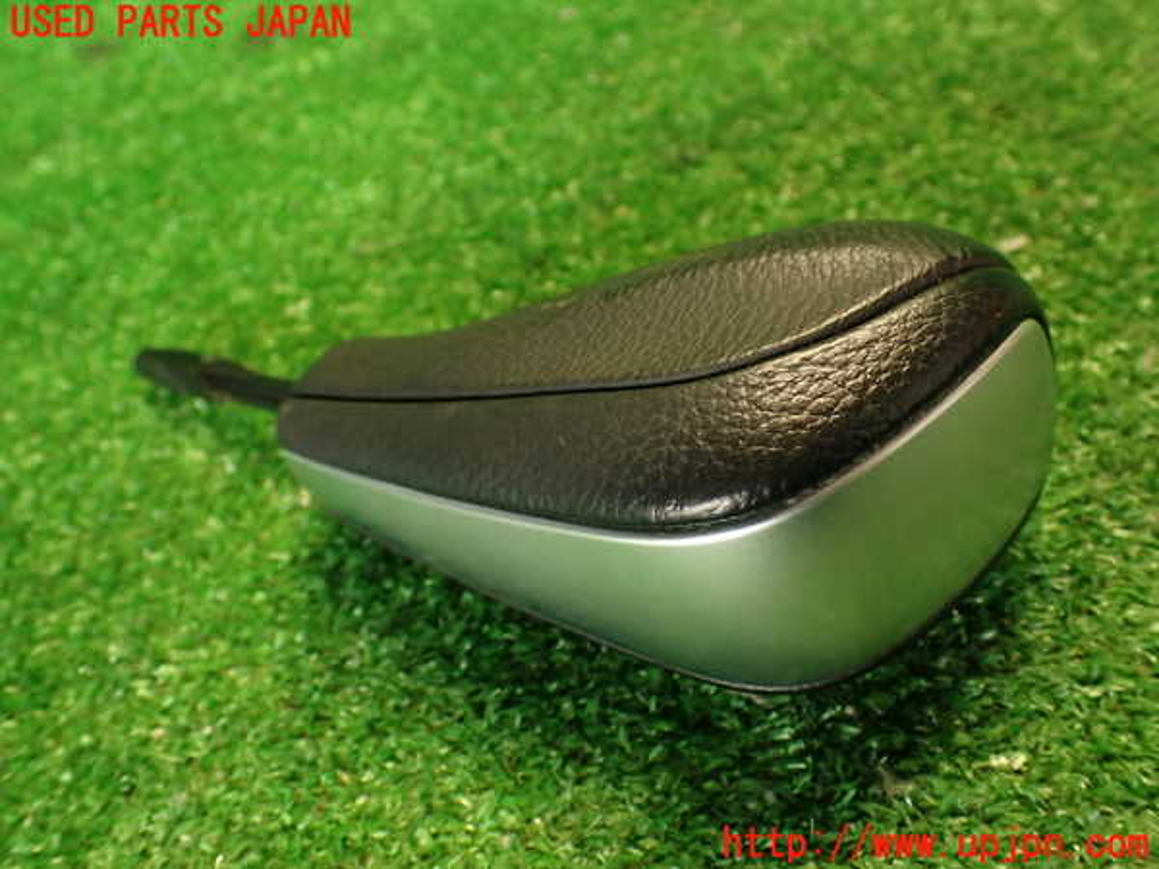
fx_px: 1071
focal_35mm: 32
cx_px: 580
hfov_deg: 56.8
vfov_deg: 44.2
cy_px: 434
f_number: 2.4
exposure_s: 1/30
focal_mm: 5.79
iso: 500
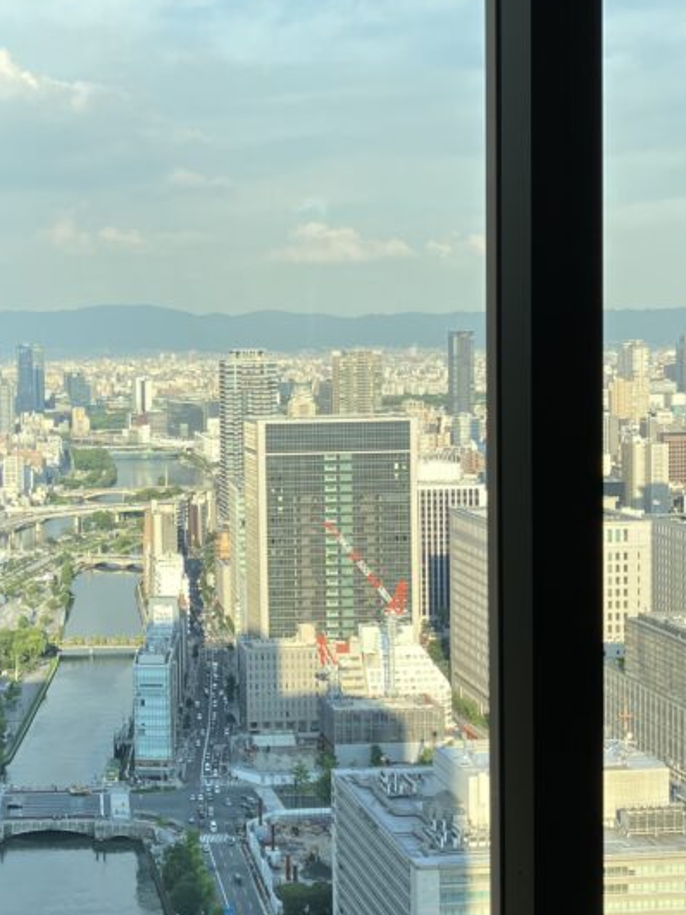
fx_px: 1427
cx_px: 64
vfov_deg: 35.5
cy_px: 422
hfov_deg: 26.1
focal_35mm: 54
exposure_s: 1/771
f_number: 1.8
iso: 32
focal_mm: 3.99
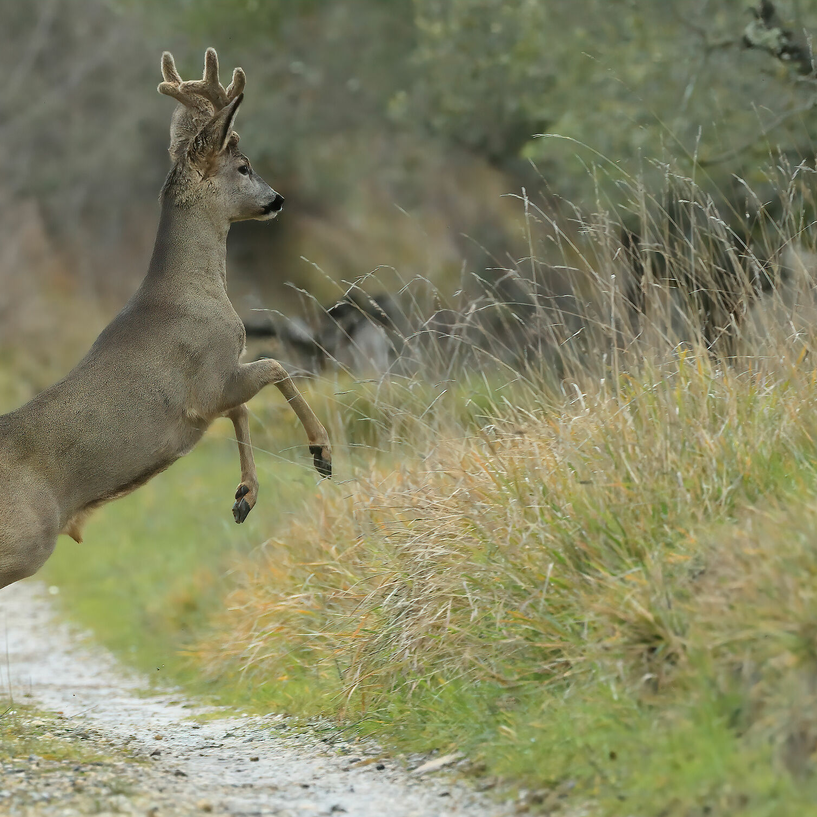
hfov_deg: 2.5
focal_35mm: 708
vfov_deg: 2.5
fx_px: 18905
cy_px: 432
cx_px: 208
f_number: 7.1
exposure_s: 1/1000
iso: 4000
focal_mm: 350
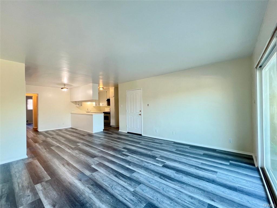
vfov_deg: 89.9
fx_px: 104
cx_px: 138
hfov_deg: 106.2
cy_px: 104
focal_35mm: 13
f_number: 1.8
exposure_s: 1/60
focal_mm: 1.57
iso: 160
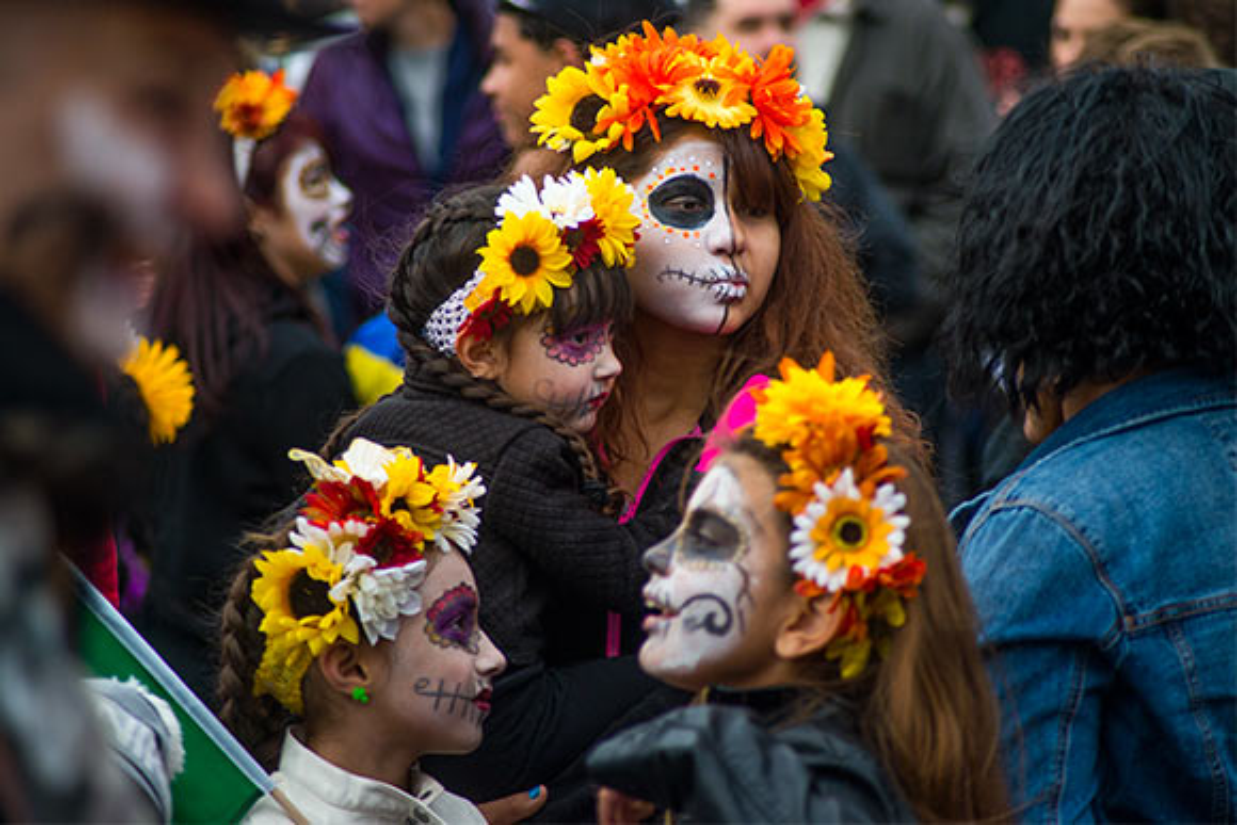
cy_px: 412
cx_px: 618
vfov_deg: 8.1
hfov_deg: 12.1
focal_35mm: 170
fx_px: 5842
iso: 400
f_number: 4.8
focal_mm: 170
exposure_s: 1/1500
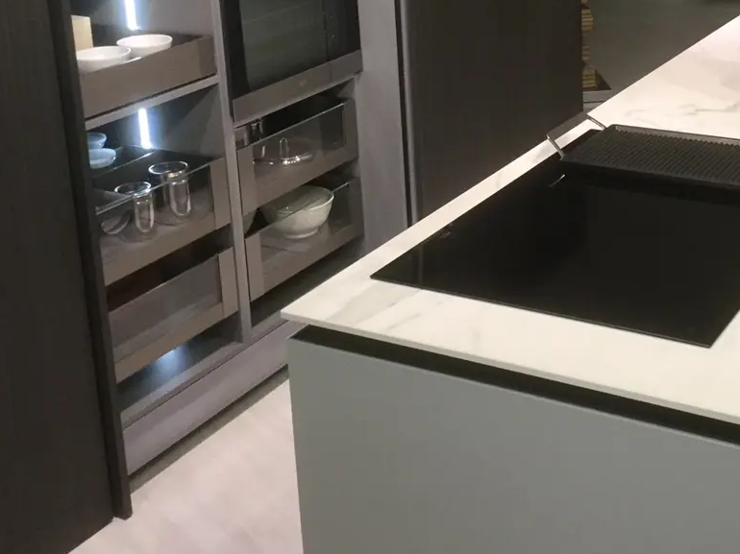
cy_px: 80
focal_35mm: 58
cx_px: 490
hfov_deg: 33.0
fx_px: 1240
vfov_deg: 24.6
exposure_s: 1/33
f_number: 2.4
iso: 64
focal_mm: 3.3
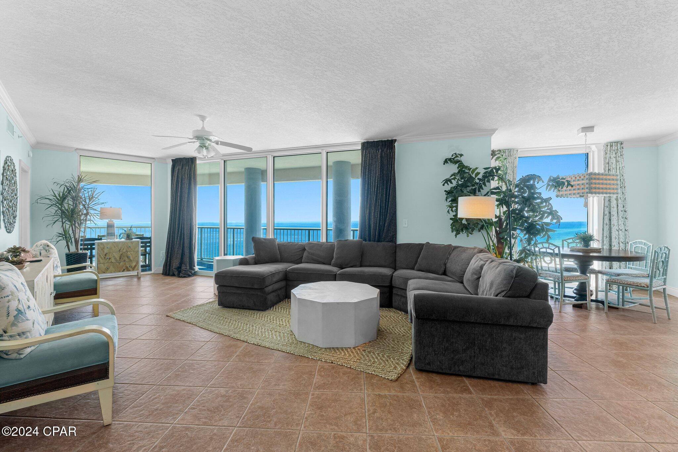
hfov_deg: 97.6
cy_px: 226
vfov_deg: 74.6
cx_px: 339
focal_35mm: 16
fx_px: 297
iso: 400
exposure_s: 1/15
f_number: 9
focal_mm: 10.5
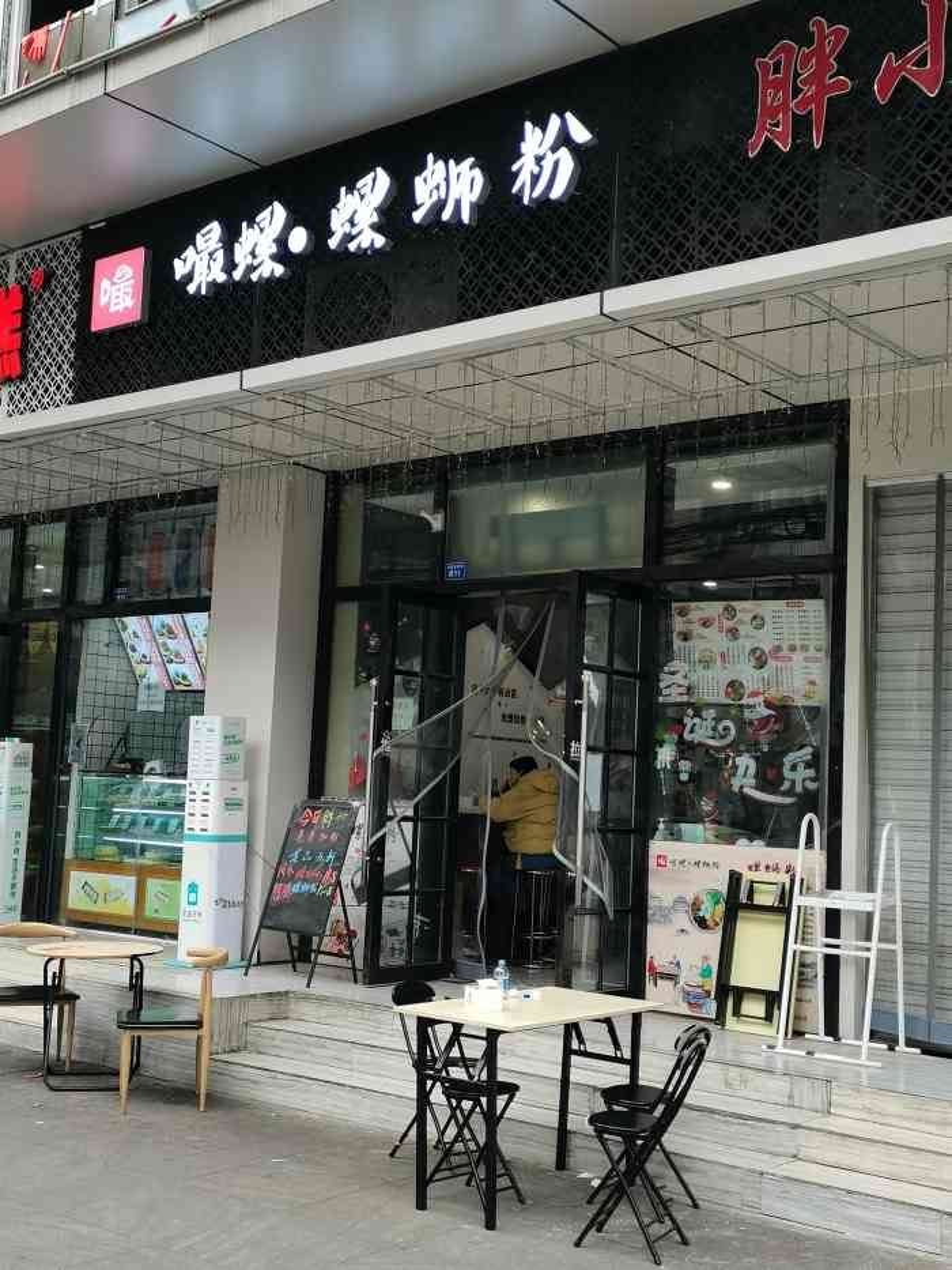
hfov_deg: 35.1
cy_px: 635
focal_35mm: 41
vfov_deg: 45.8
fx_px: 1503
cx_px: 476
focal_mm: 5.58
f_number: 1.8
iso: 50
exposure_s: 1/130
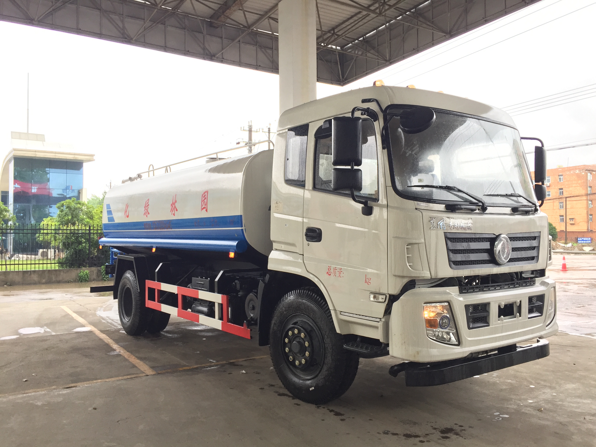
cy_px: 224
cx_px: 298
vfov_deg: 48.2
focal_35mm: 29
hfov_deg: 61.7
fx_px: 499
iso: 64
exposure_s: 1/33
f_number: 2.2
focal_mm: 4.15
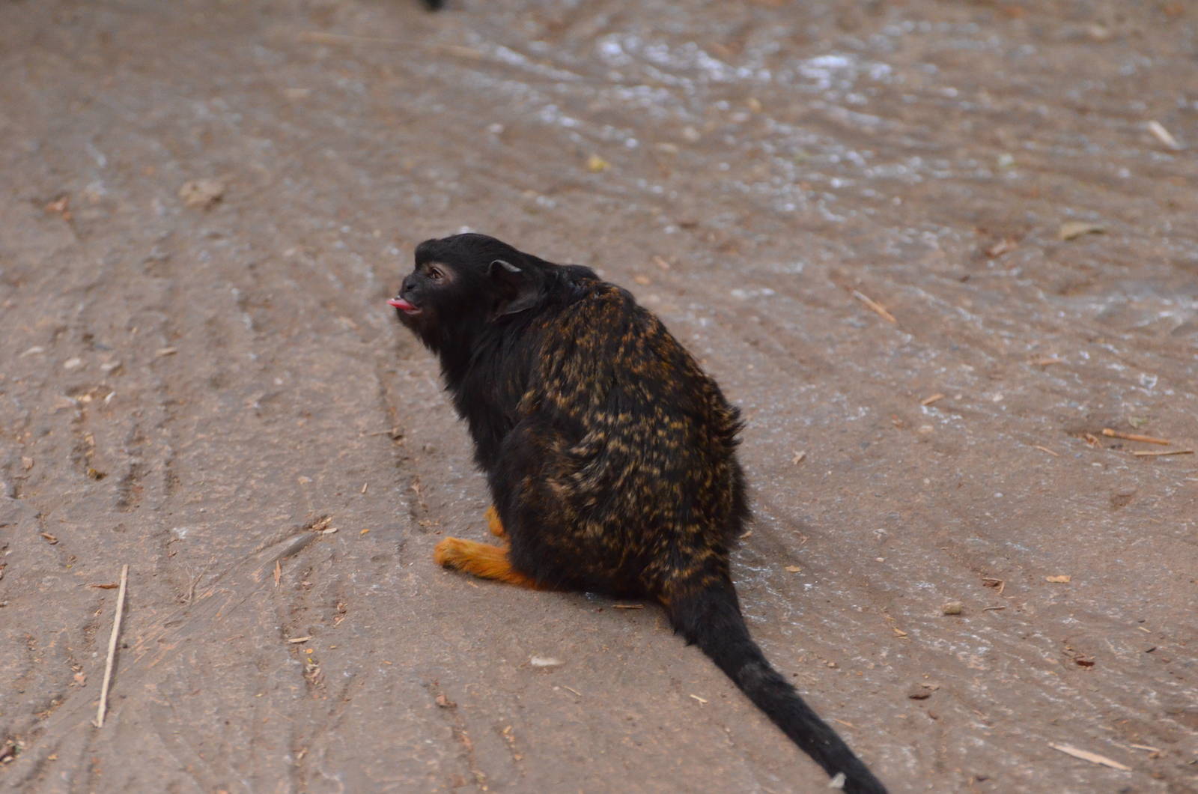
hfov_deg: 7.4
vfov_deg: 4.9
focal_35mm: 278
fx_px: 9216
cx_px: 599
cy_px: 397
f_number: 5
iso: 3200
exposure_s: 1/200
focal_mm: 185
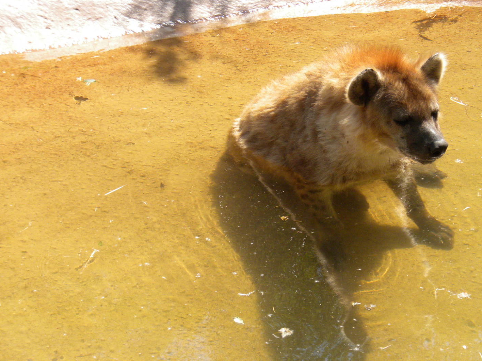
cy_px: 195
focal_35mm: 113
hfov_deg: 17.4
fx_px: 1573
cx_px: 248
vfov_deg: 13.1
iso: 189
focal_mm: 17.7
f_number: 5.1
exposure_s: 1/505
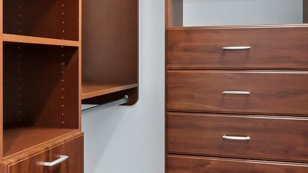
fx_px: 368
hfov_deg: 45.4
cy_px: 49
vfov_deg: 26.3
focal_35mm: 45
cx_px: 138
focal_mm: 7
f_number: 14
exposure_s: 2.5
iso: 320
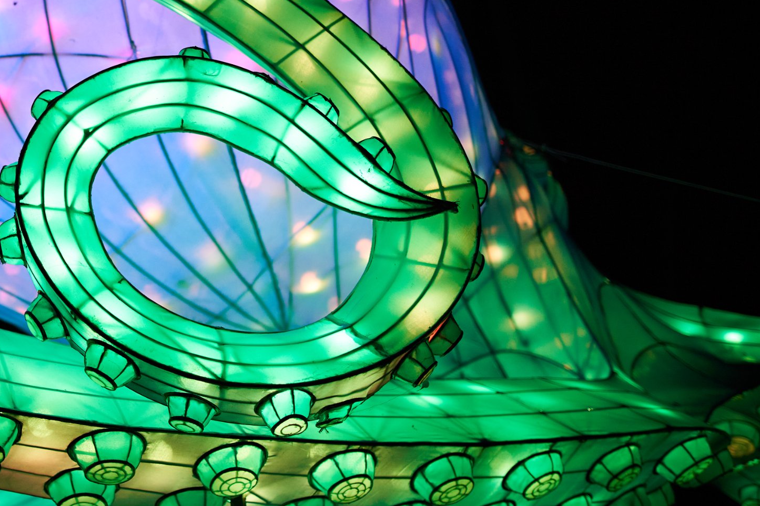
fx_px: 1309
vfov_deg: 21.7
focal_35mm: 62
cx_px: 88
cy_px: 121
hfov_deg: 31.0
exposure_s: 1/100
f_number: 1.4
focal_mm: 35
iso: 100
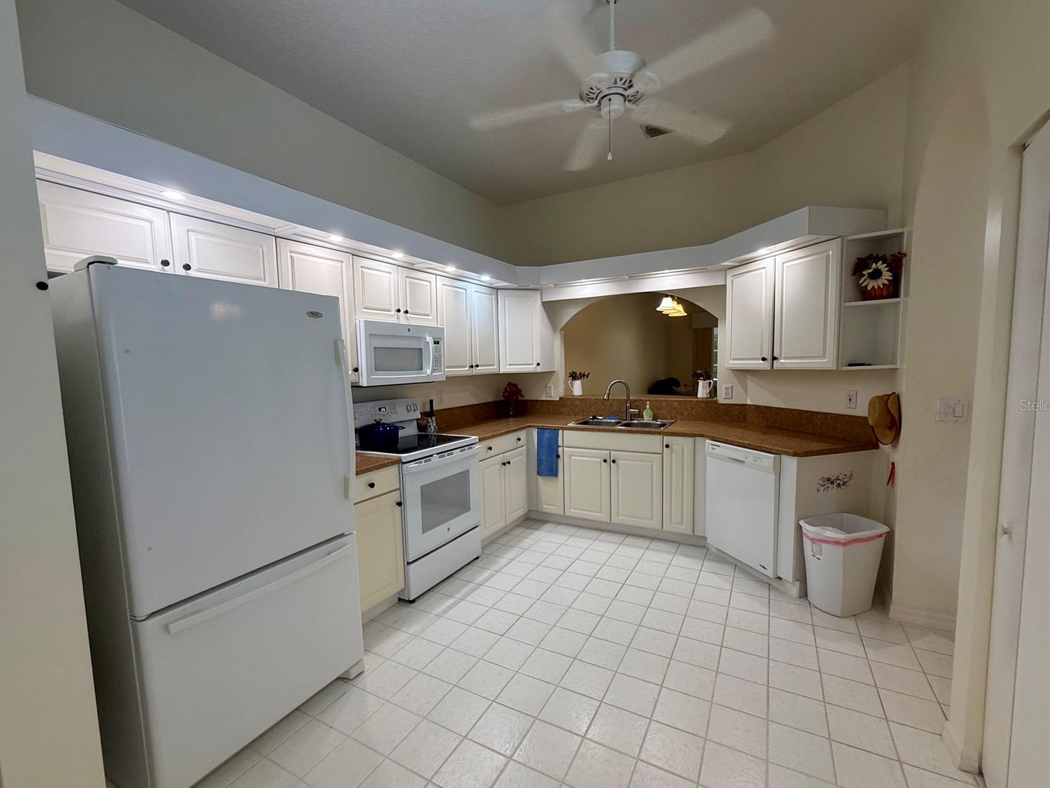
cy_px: 405
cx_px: 523
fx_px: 455
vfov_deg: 81.7
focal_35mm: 15
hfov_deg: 98.2
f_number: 2.2
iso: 125
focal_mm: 2.22
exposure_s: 1/120
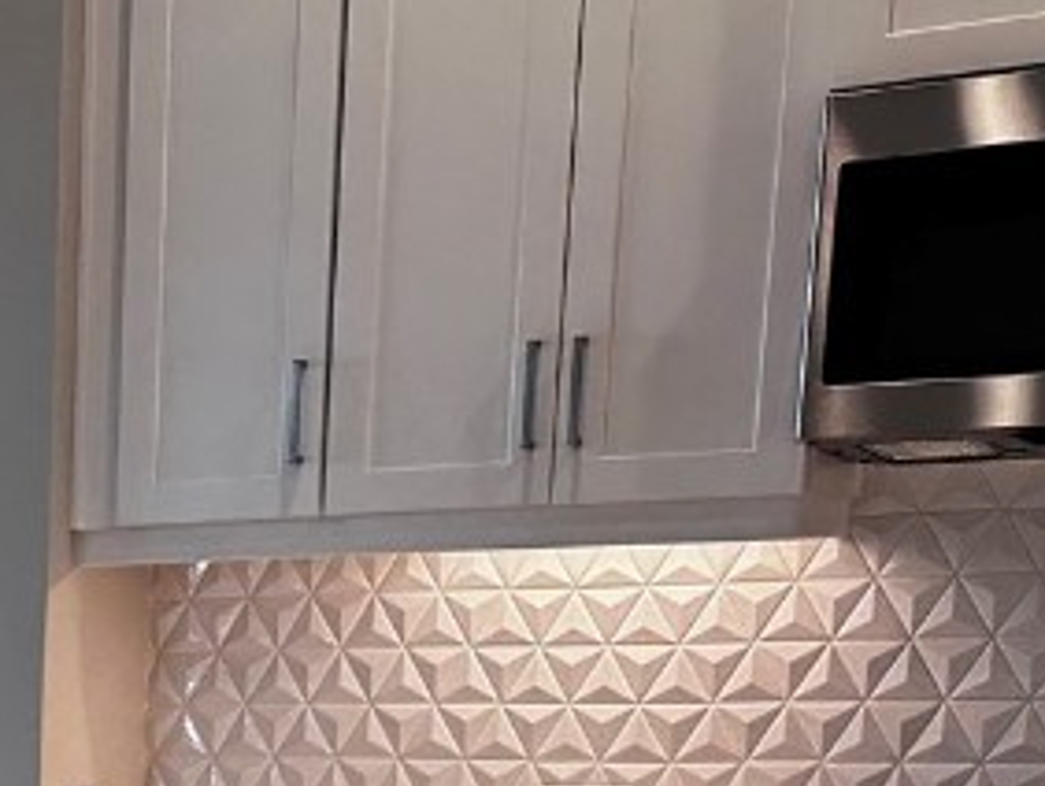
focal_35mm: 87
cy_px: 1186
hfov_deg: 18.7
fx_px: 2629
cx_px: -686
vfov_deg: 15.6
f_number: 1.78
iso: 100
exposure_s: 1/120
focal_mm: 6.86
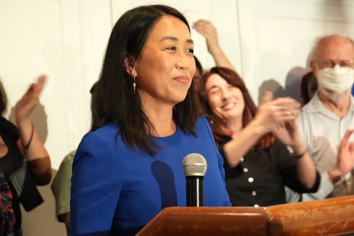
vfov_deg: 19.5
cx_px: 177
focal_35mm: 70
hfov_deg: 28.8
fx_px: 688
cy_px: 118
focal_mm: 70
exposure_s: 1/30
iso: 5000
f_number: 5.6
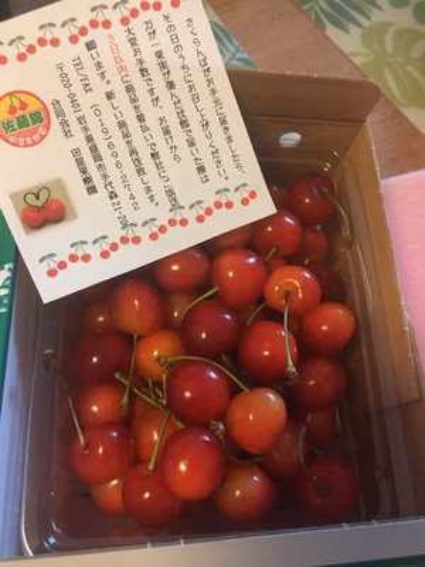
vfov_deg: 61.7
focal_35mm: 29
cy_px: 284
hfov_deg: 48.2
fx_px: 475
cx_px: 212
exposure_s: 1/30
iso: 200
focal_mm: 4.15
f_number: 2.2
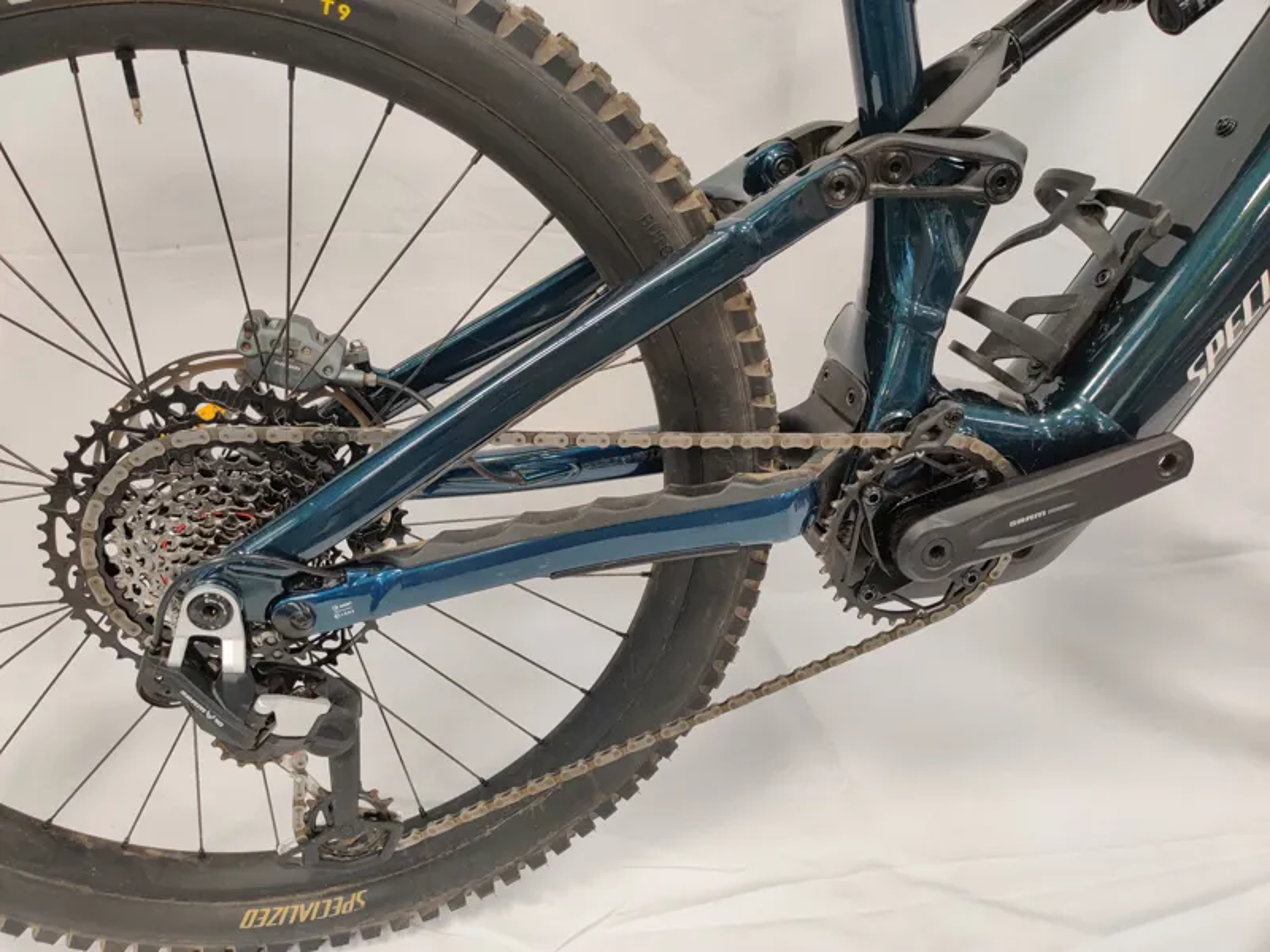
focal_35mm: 27
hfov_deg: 65.3
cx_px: 635
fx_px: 991
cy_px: 476
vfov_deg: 51.4
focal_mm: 4.75
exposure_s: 1/33
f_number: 1.65
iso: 400
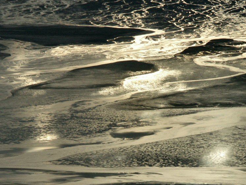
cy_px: 156
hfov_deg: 5.8
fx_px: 2438
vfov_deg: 4.3
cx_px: 167
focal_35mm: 343
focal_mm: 49.11
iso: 100
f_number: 7.1
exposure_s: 1/640
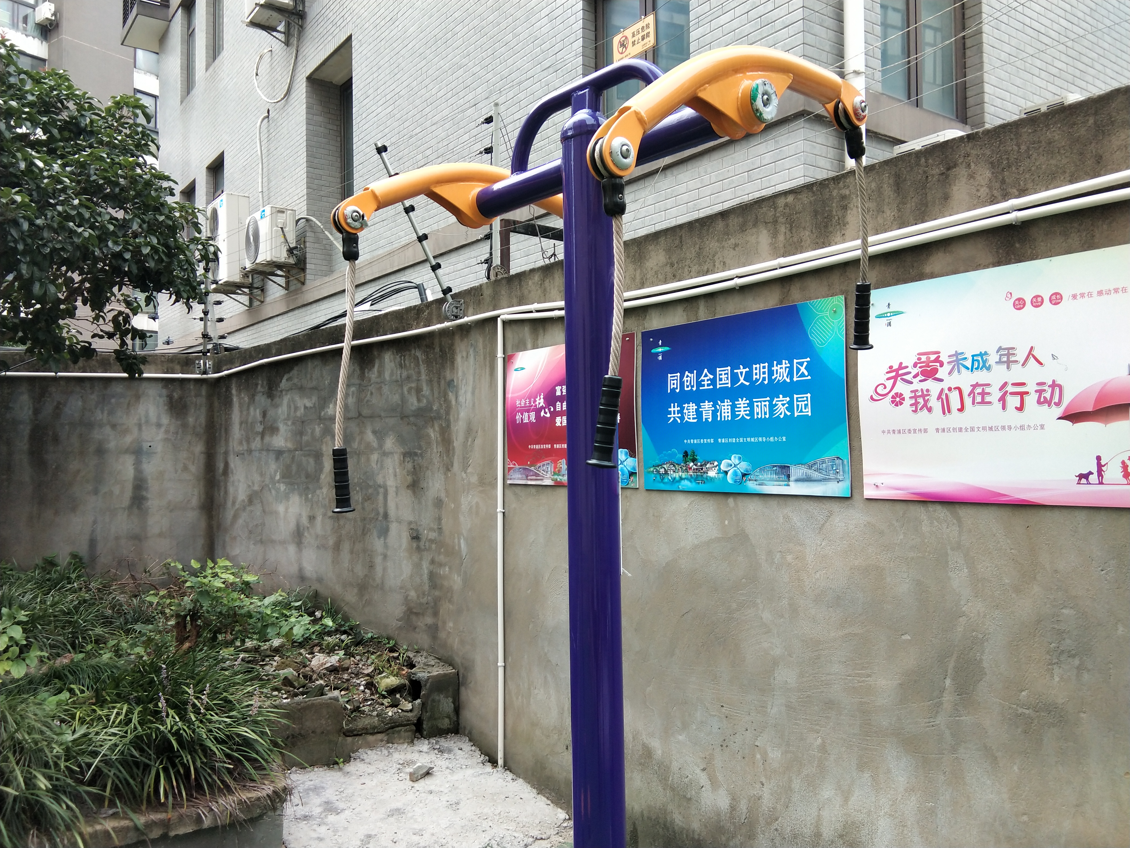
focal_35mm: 31
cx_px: 565
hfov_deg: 58.4
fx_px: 1012
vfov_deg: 45.4
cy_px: 424
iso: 50
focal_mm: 3.69
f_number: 2.2
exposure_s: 1/227
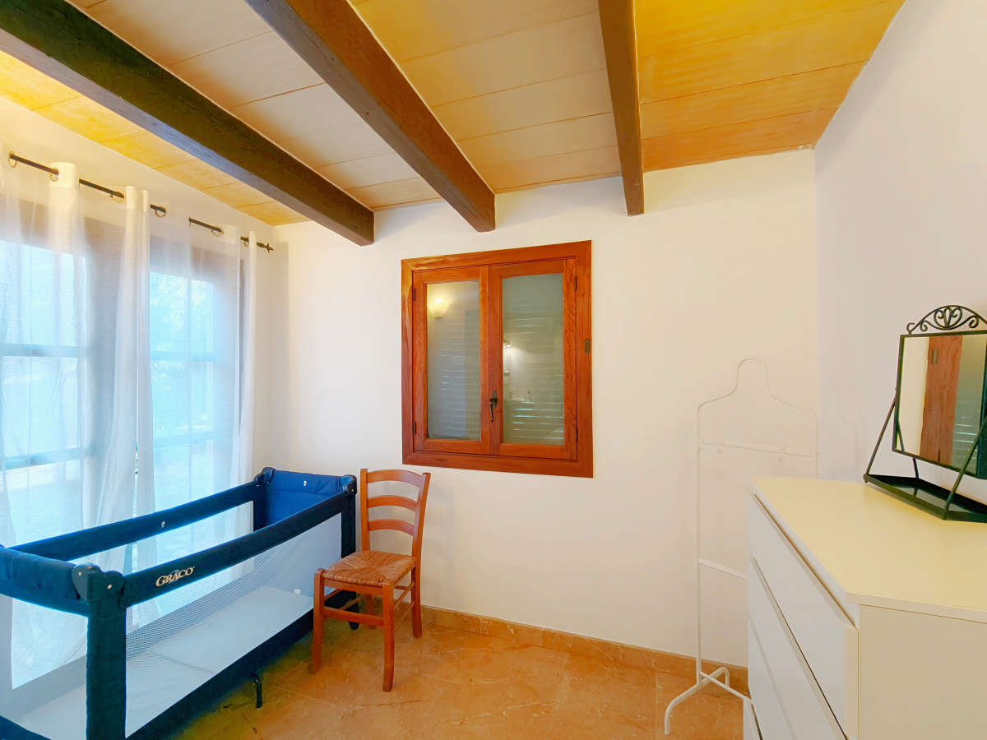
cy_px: 370
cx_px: 494
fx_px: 428
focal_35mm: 15
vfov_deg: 81.7
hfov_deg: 98.2
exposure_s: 1/100
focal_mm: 2.31
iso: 2500
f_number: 2
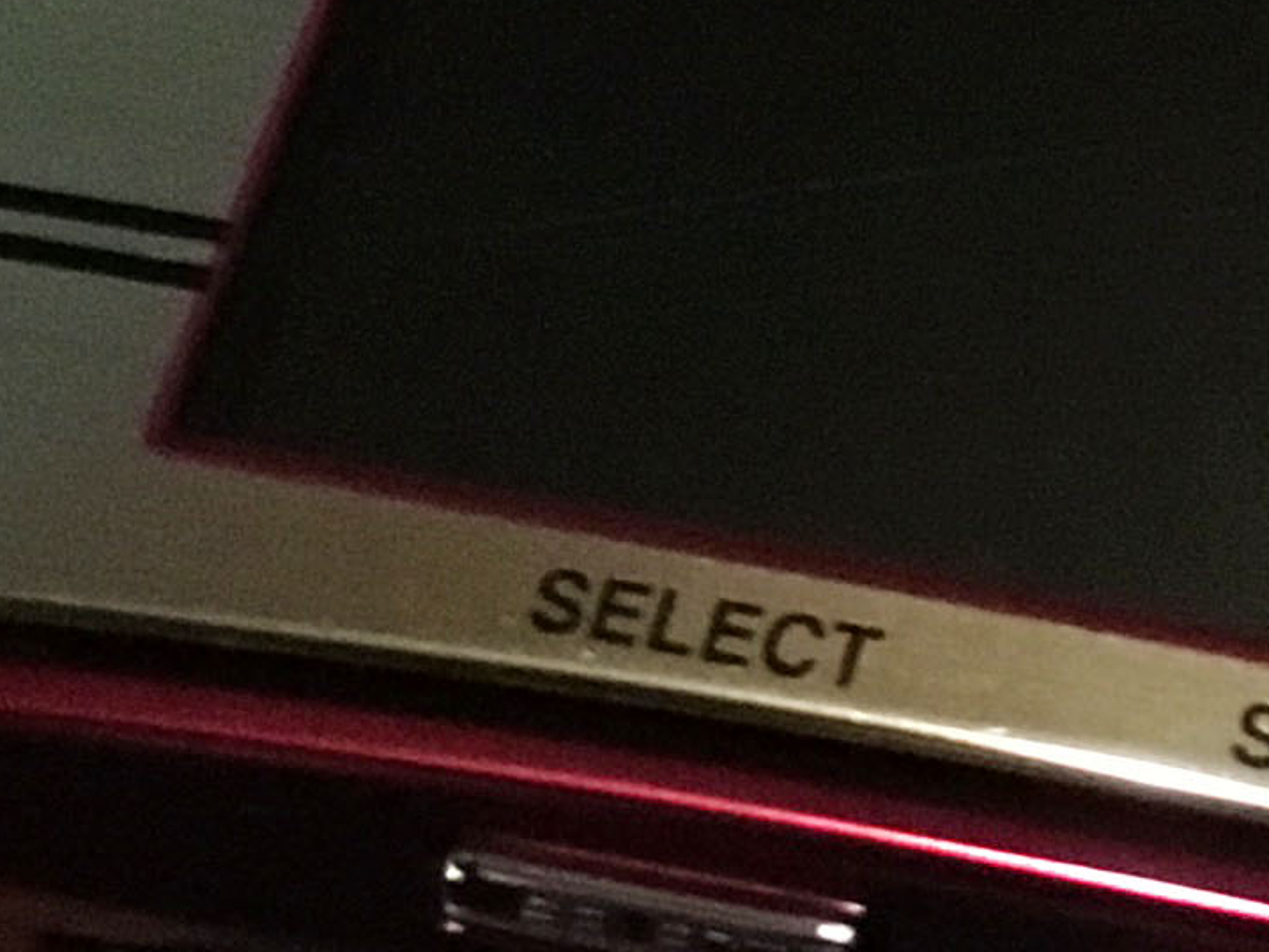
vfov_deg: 8.9
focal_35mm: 163
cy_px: -492
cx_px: 1947
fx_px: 5976
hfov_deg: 11.6
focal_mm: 4.15
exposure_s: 1/17
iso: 320
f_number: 2.2
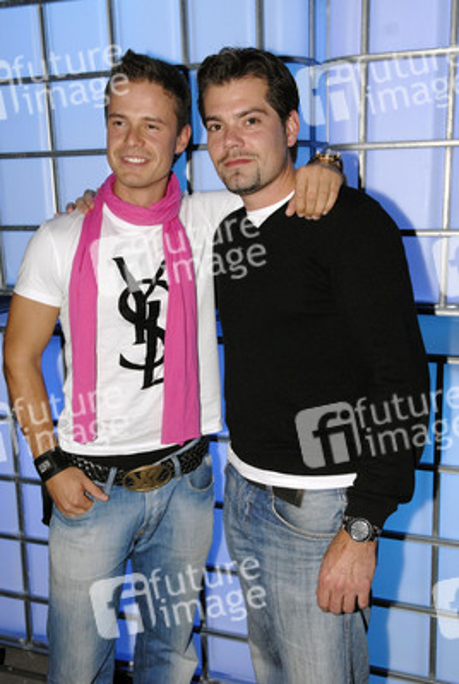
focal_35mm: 39
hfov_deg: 34.3
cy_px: 342
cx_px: 230
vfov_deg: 49.5
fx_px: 743
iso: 500
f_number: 5.6
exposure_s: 1/50
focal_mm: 26
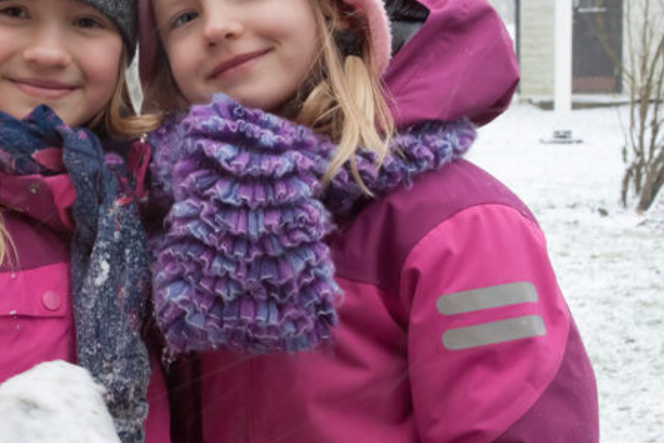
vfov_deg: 17.1
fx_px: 1476
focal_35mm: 80
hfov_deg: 24.9
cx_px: 126
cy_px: 223
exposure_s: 1/20
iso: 800
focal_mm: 35
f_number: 11
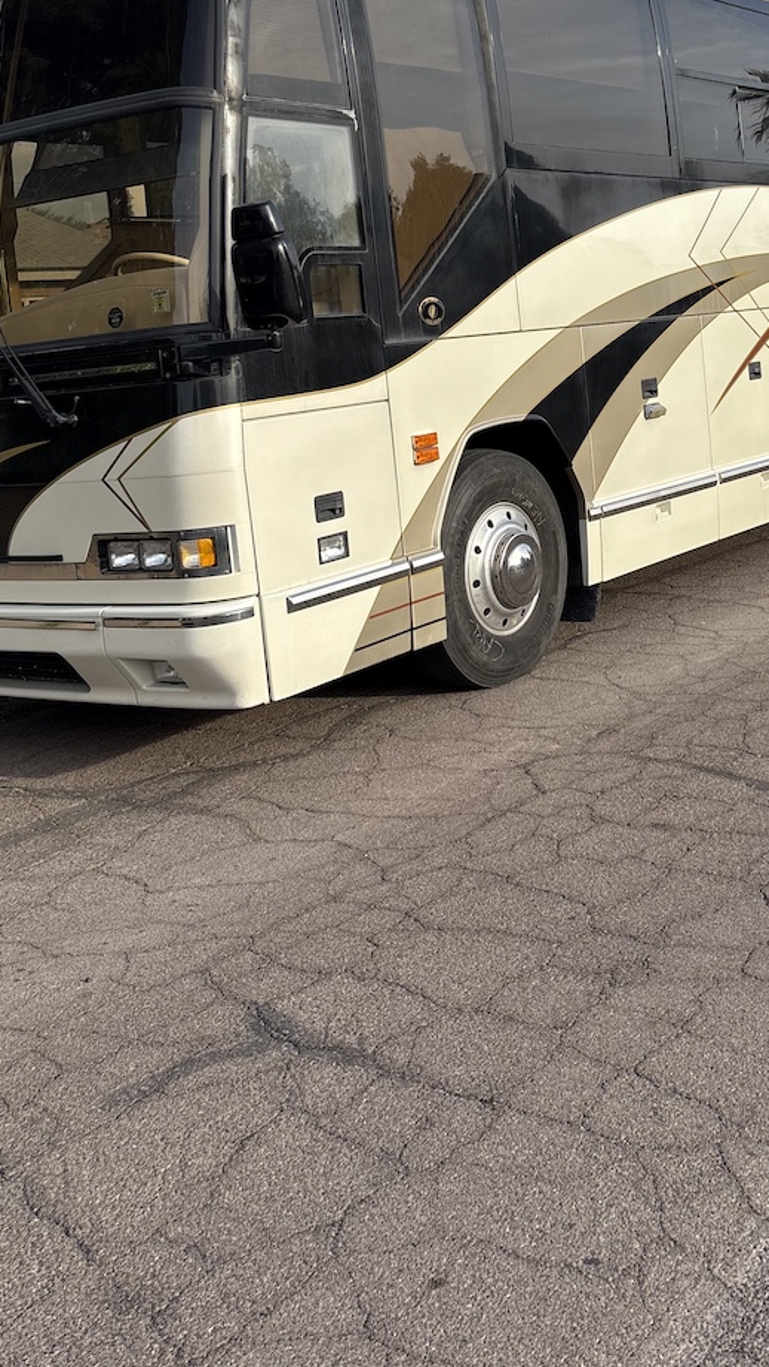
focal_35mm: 41
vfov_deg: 47.9
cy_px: 379
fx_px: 1486
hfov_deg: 28.8
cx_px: 527
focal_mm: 5.96
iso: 50
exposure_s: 1/2208
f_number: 1.6
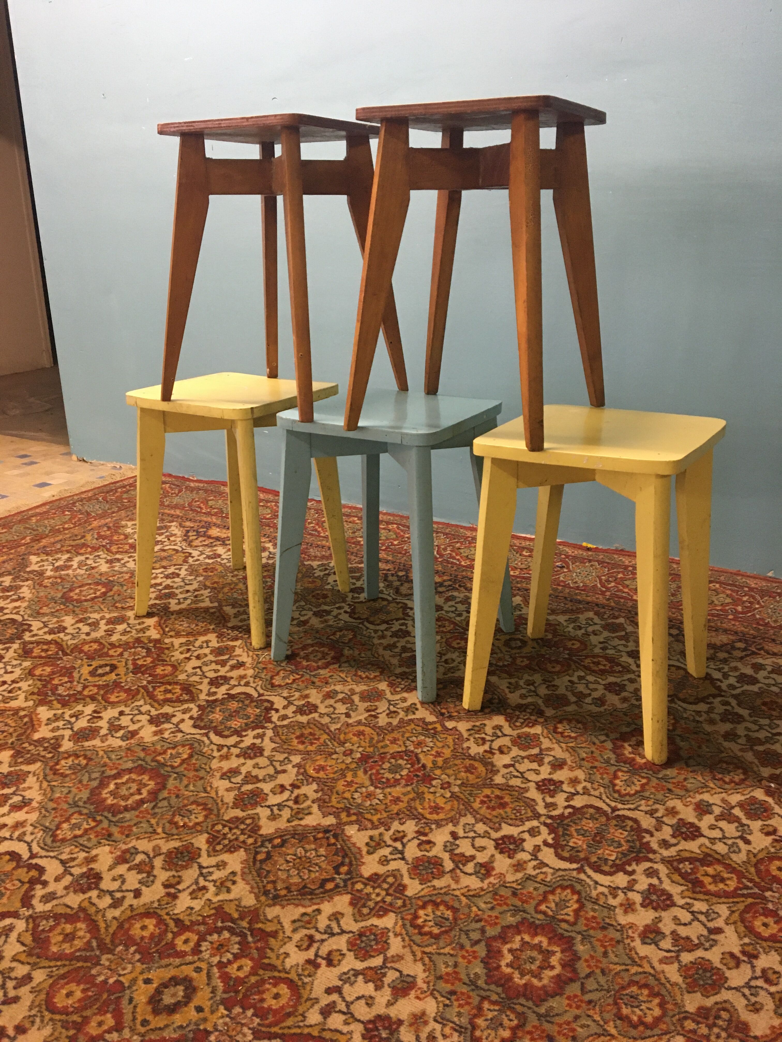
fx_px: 874
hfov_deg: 48.2
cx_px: 391
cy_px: 521
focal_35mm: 29
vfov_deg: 61.7
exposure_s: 1/33
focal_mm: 4.15
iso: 200
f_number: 2.2
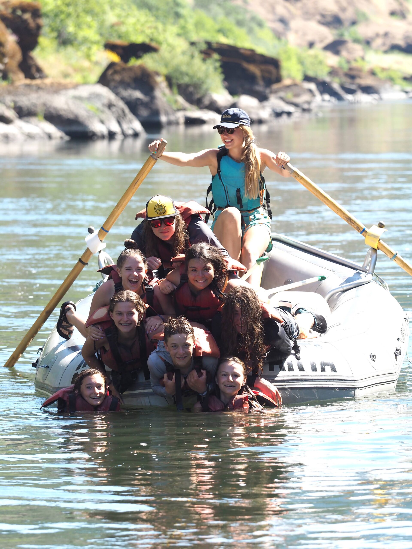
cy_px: 274
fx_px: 4761
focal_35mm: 300
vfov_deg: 6.6
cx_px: 206
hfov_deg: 5.0
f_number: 4.5
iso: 500
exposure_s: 1/1000
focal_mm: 150
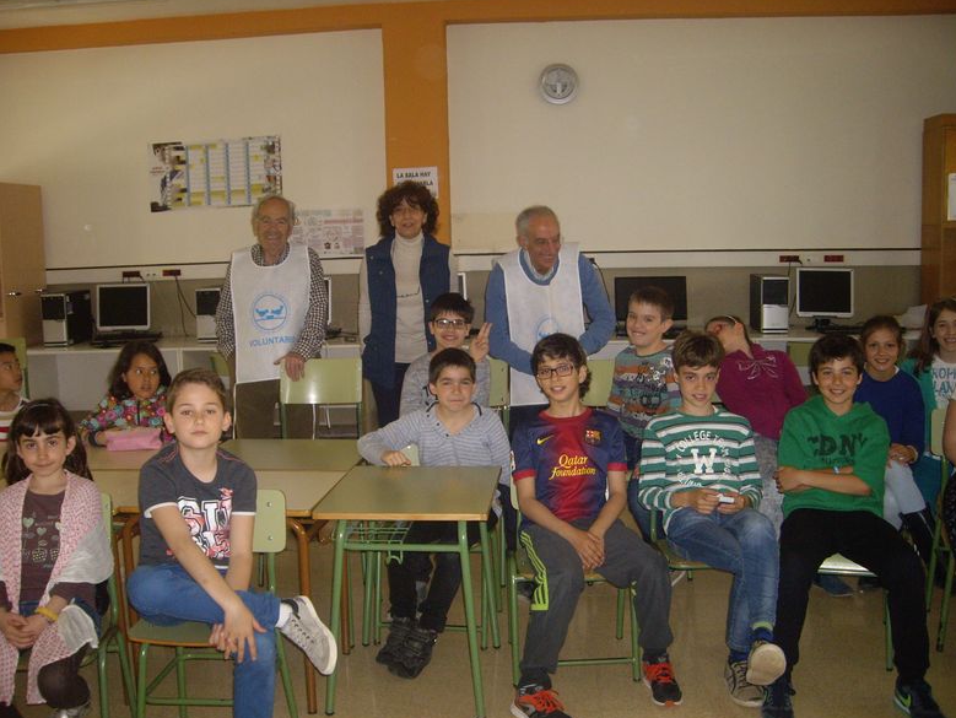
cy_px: 357
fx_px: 1078
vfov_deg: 36.8
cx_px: 490
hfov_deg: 47.8
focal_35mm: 39
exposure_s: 1/40
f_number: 2.7
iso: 200
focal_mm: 6.2
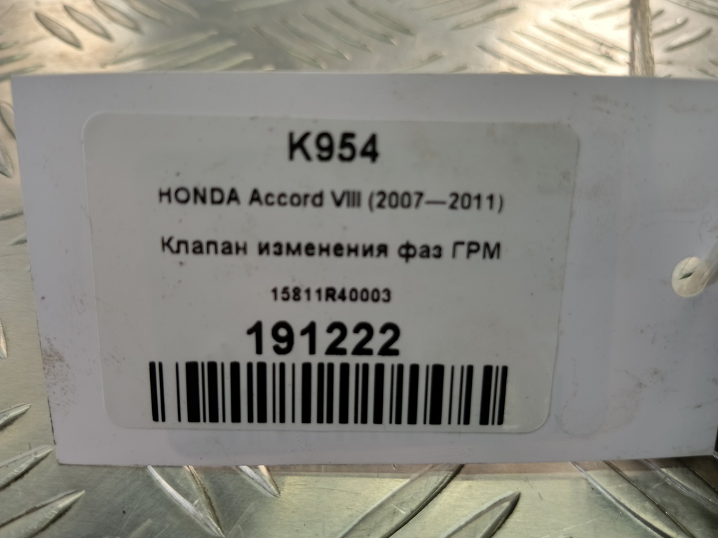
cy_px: 269
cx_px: 359
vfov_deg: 51.4
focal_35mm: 27
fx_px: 560
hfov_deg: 65.3
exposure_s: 1/66.7
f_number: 1.6
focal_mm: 4.11
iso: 100
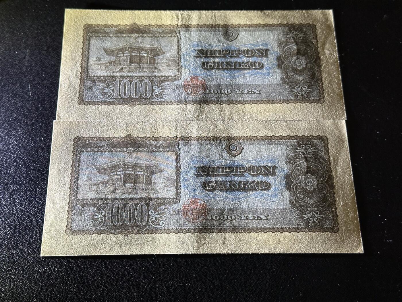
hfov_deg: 39.7
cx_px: 201
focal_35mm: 48
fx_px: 557
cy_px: 151
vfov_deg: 30.3
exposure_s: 1/50
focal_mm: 6.86
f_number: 1.78
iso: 200
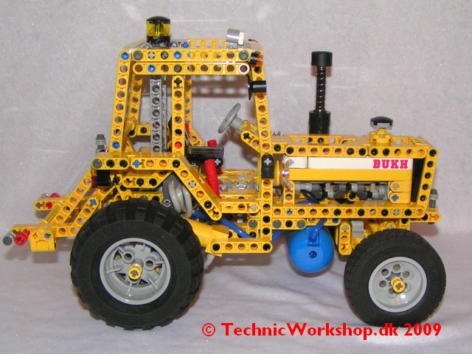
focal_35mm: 38
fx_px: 518
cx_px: 236
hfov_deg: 49.0
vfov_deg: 37.7
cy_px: 177
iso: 200
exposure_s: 1/40
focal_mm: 5.8
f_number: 2.8
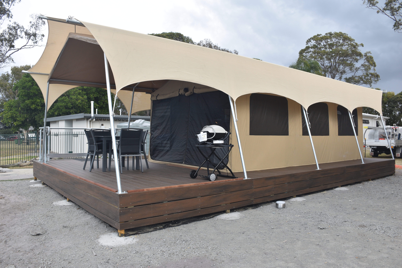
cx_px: 201
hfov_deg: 67.4
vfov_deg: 47.9
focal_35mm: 27
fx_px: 301
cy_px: 134
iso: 220
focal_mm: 18
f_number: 8
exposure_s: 1/250
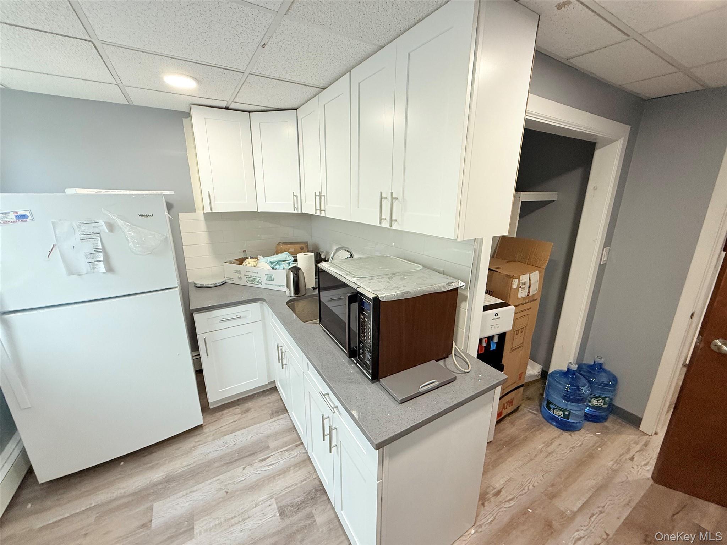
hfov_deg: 102.1
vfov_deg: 85.7
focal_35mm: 14
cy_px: 272
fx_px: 294
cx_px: 364
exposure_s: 1/120
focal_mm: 2.22
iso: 250
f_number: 2.2
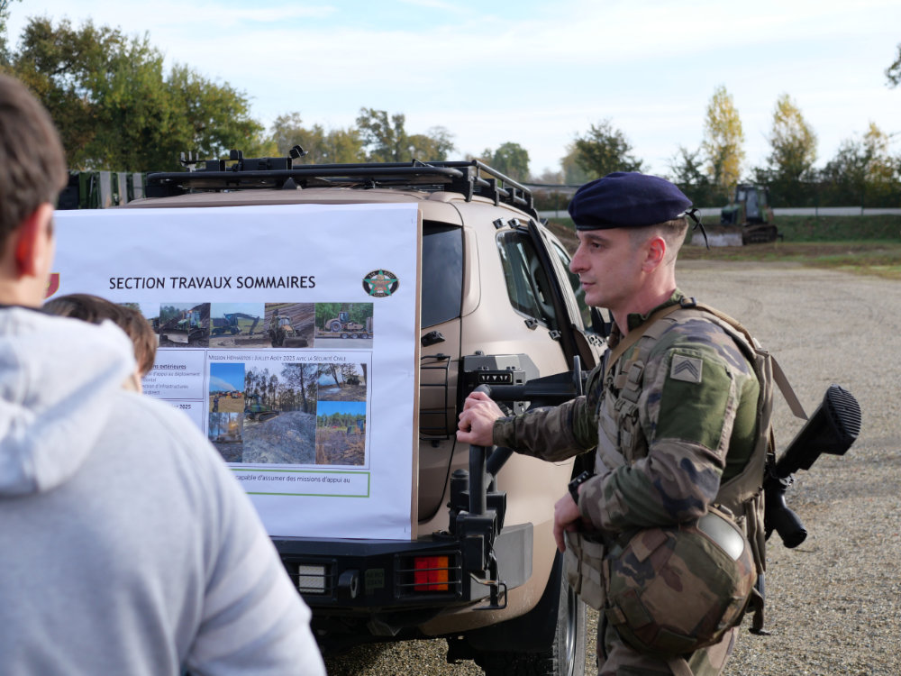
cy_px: 338
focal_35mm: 50
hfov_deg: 38.2
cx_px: 450
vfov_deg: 29.1
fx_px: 1301
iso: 200
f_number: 3.2
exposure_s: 1/1000
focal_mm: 25
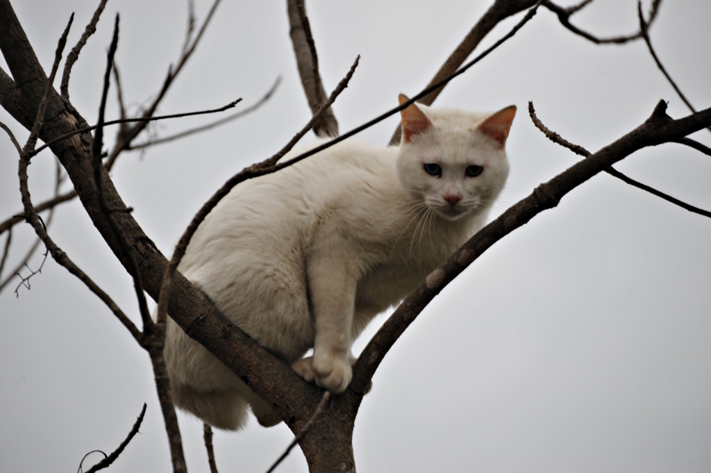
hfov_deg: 9.0
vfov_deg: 6.0
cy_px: 236
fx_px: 4539
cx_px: 356
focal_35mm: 230
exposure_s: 1/25
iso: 200
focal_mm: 230
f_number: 5.6
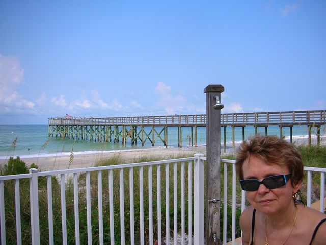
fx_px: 330
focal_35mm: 35
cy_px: 122
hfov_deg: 52.6
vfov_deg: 40.7
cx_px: 163
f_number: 8.5
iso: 50
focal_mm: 5.8
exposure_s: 1/130
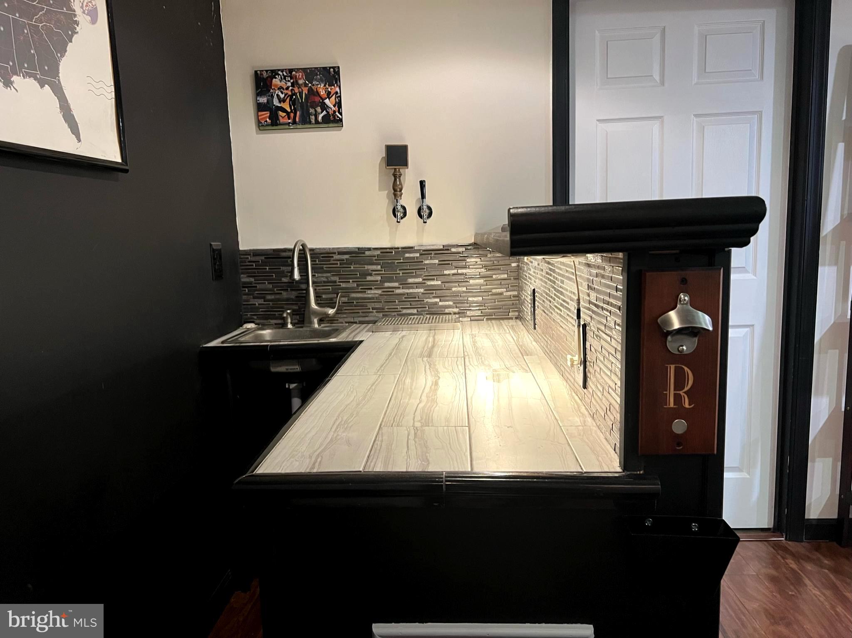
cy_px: 319
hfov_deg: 67.3
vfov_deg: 53.0
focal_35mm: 26
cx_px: 426
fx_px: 640
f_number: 1.5
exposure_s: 1/60
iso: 320
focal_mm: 5.7
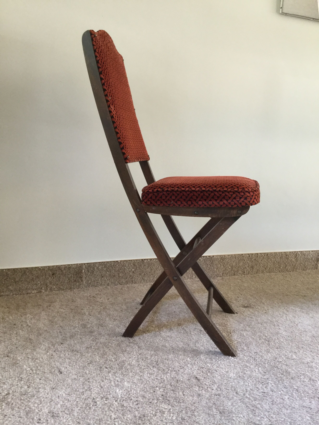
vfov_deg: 58.4
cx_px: 160
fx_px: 381
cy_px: 212
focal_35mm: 31
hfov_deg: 45.4
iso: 100
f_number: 2.4
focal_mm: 3.3
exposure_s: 1/33
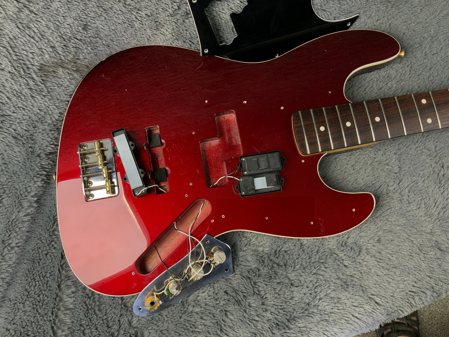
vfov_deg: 48.2
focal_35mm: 29
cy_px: 168
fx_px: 376
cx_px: 224
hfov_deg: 61.7
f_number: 1.8
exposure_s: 1/60
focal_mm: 3
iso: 50
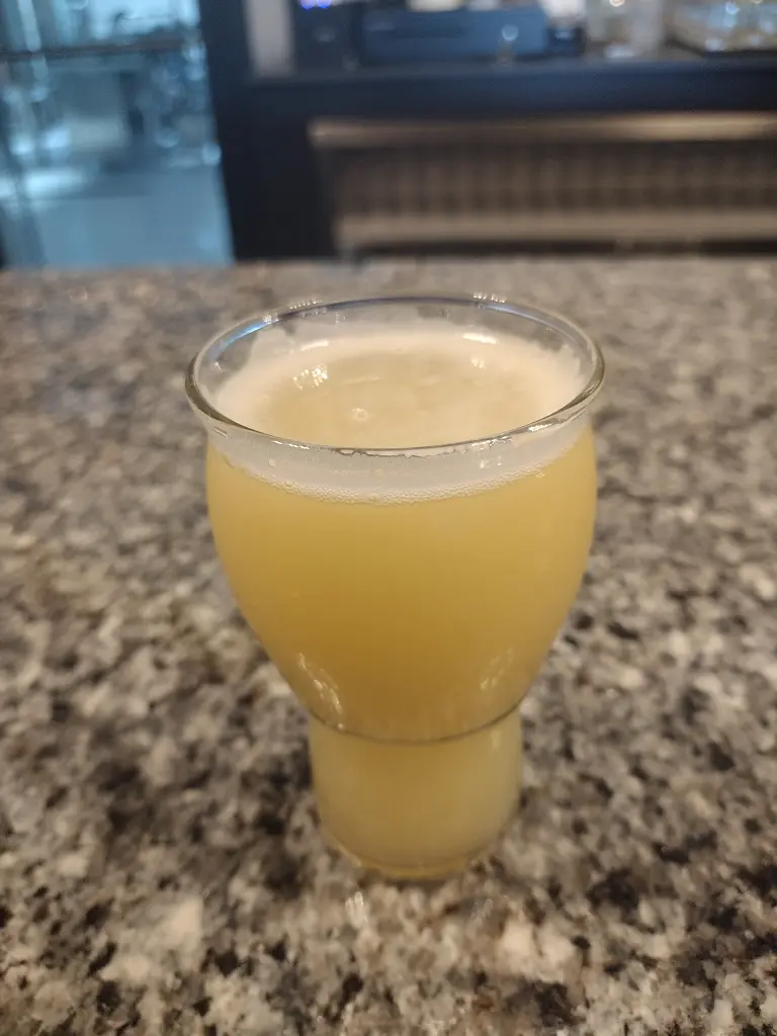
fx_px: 808
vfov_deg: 65.3
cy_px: 518
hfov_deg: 51.4
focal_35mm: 27
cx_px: 388
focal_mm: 4.71
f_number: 1.7
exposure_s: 1/40
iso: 706
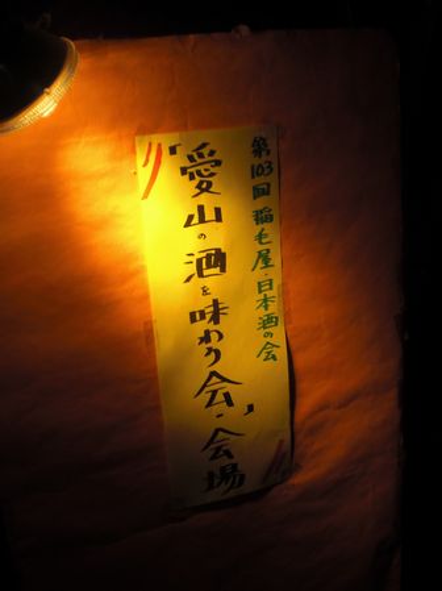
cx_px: 221
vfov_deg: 49.0
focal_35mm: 38
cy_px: 296
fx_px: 648
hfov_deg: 37.7
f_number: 3.1
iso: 64
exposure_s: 1/100
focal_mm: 6.3
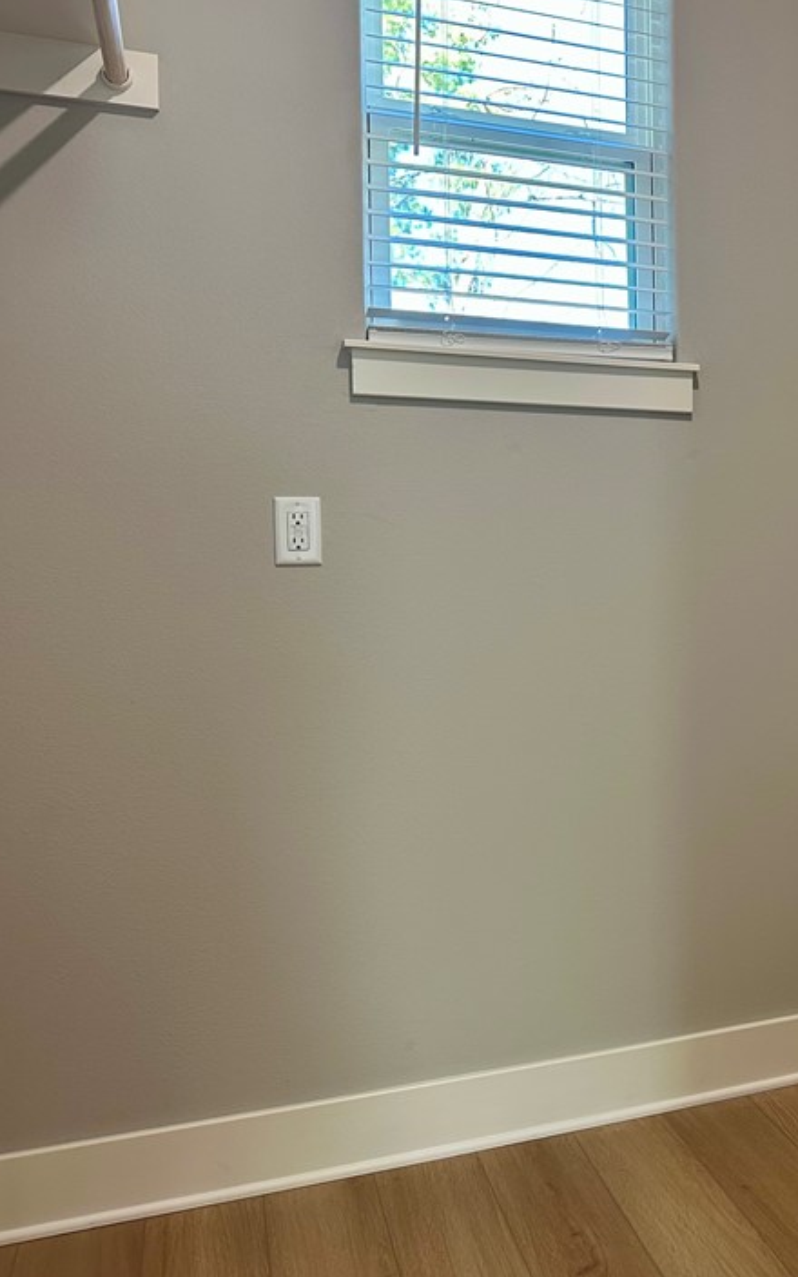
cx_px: 871
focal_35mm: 37
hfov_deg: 30.8
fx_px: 1287
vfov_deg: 52.7
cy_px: 595
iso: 125
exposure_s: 1/60
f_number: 1.78
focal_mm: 6.86
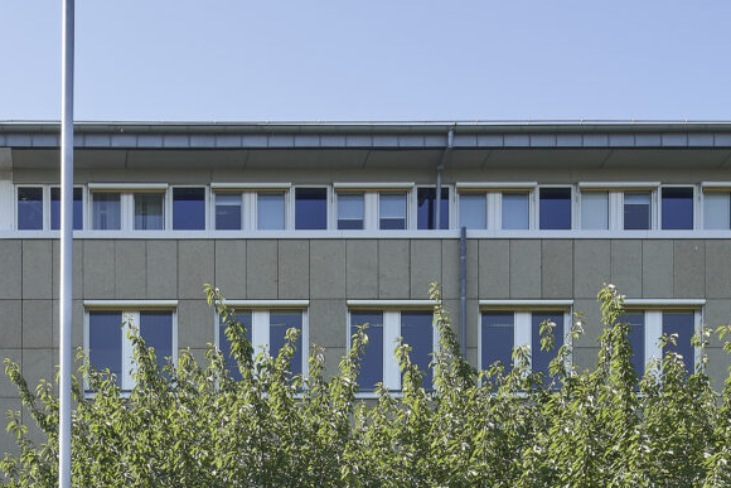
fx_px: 1219
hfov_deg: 31.8
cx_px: 74
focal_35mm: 60
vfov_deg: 22.6
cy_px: 277
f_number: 16
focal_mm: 17
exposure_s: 1/60
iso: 200
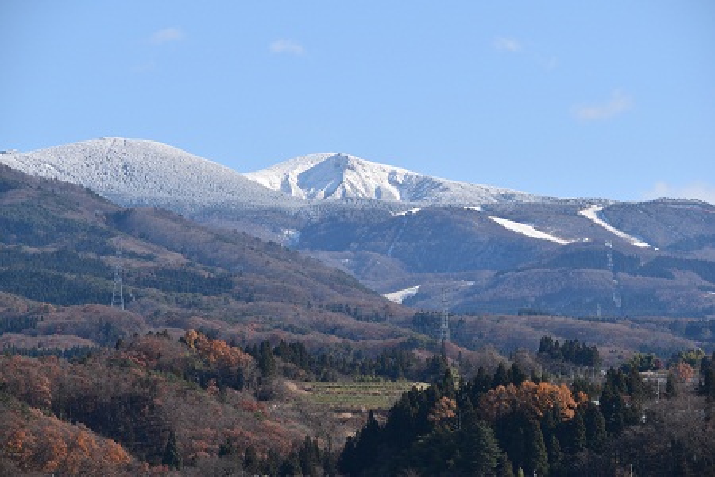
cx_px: 358
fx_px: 4171
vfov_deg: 6.5
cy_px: 238
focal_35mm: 210
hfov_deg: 9.8
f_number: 7.1
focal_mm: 140
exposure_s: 1/800
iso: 200
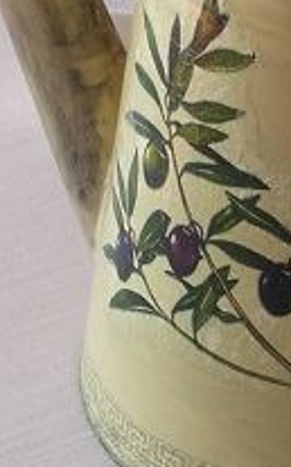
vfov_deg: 10.6
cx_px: 282
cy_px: 86
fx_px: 2505
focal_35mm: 197
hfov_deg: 6.6
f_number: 3.4
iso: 100
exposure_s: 1/23.5
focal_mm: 9.1
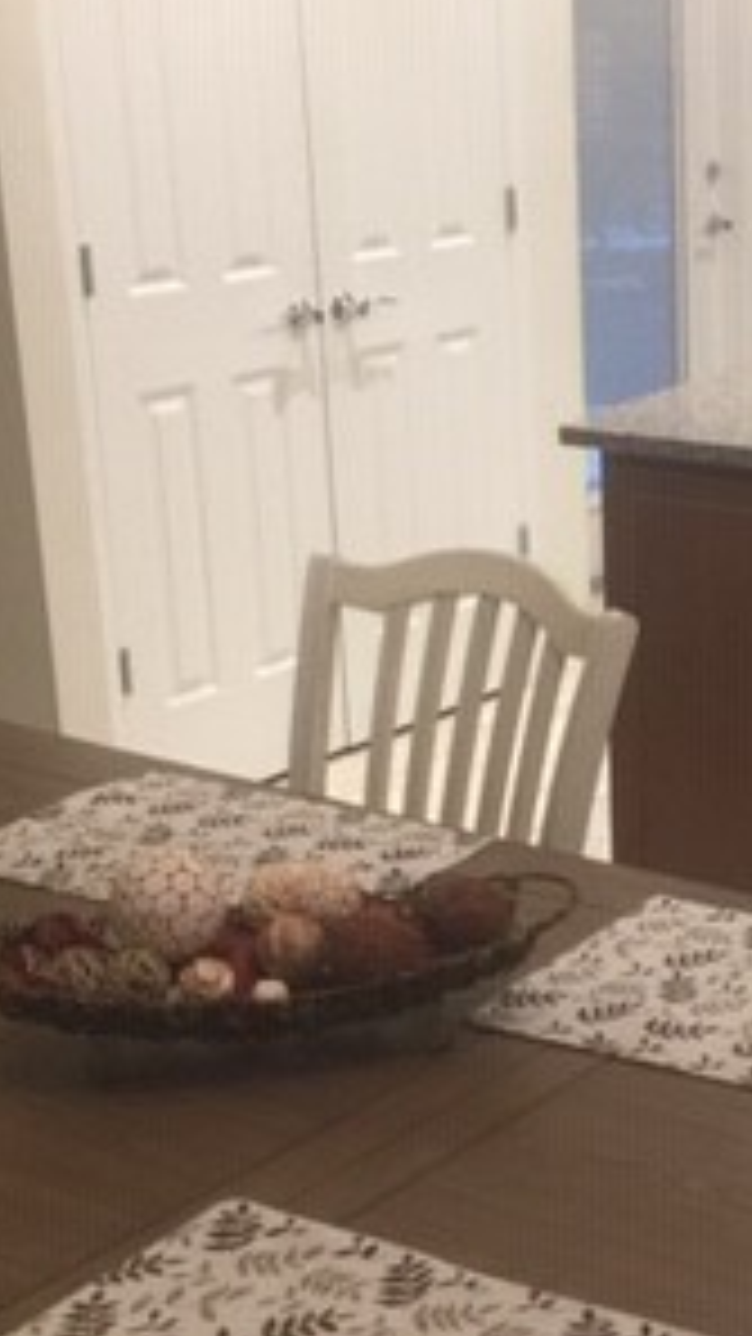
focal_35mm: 68
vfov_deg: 30.9
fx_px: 2411
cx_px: 684
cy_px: 828
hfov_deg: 17.5
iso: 50
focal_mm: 4.15
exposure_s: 1/15
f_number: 2.2
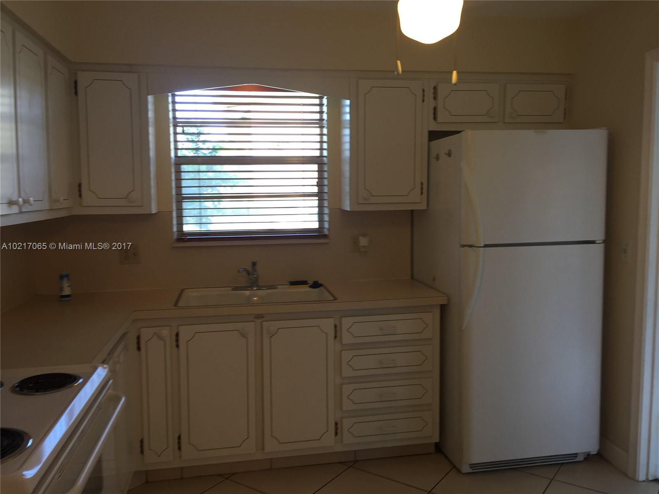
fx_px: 552
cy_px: 247
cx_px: 330
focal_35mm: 29
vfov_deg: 48.2
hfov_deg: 61.7
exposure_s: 1/40
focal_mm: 4.15
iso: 32
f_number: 2.2
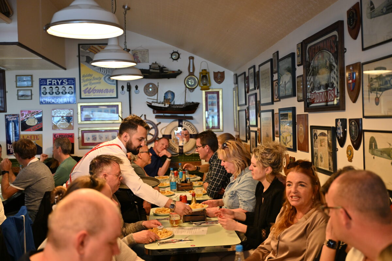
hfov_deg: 48.5
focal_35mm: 40
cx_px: 196
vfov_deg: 33.4
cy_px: 130
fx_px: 436
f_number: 2.8
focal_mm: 40
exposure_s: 1/60
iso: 640
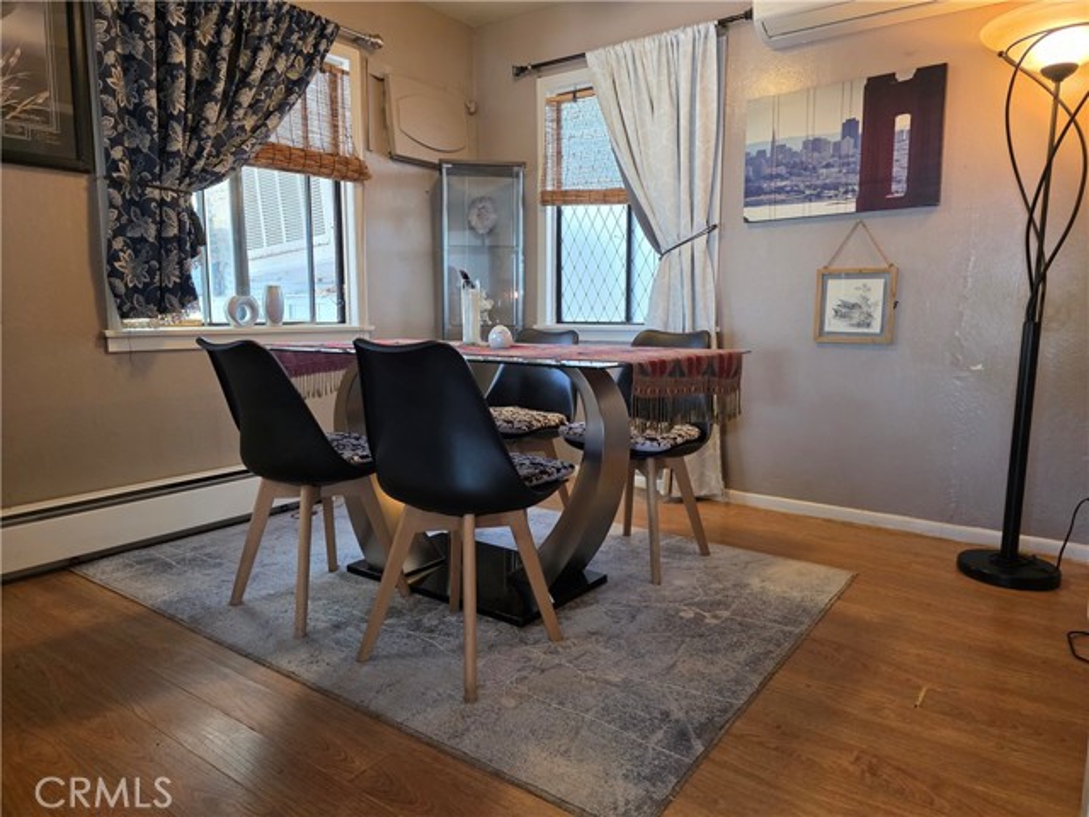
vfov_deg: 58.9
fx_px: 724
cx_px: 544
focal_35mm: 23
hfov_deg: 73.9
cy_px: 408
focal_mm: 6.3
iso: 640
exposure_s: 1/120
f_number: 1.7
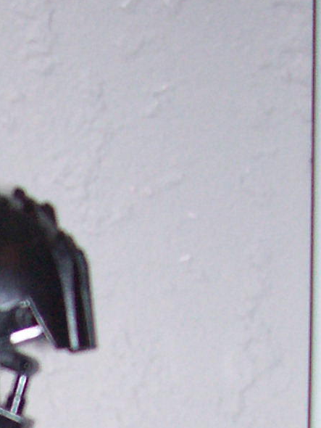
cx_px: -303
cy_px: 769
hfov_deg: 8.6
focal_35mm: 164
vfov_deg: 11.2
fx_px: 2026
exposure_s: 1/120
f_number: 2.9
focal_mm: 7
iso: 140
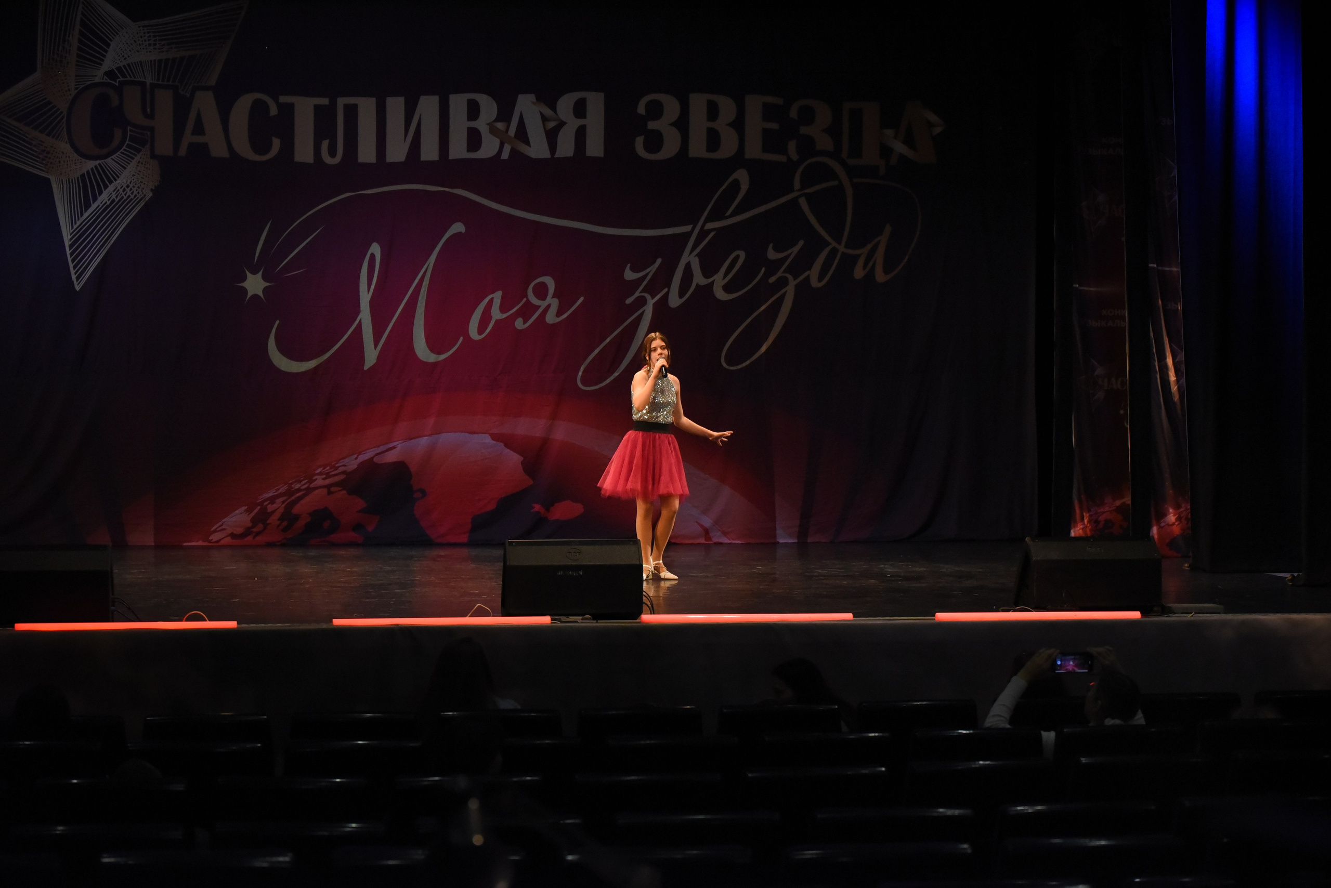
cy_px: 444
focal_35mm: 70
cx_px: 666
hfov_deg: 28.8
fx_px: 2589
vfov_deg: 19.5
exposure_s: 1/640
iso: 5000
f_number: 3.5
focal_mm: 70
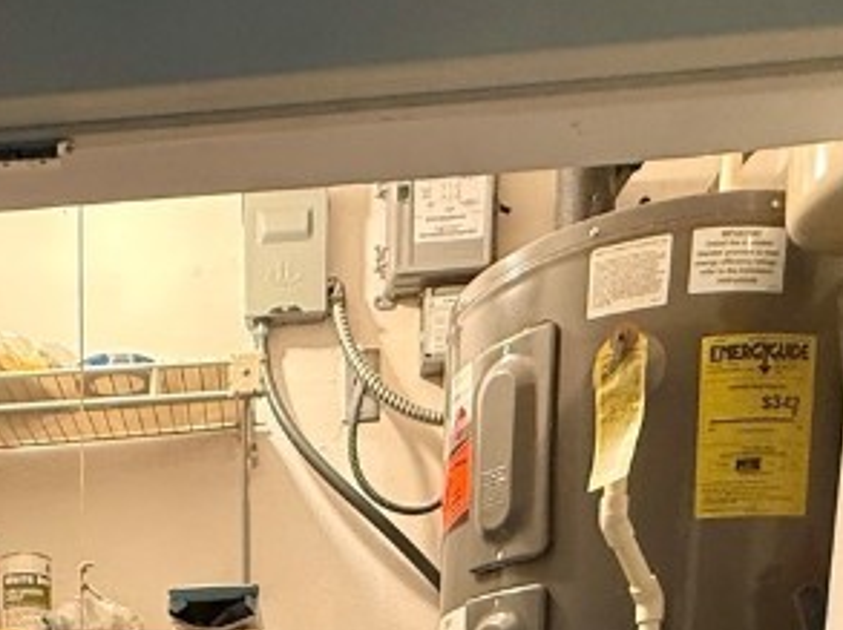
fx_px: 1192
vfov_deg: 21.7
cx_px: 121
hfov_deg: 37.0
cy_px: 1067
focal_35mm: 49
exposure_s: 1/60
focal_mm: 2.22
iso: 400
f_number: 2.2
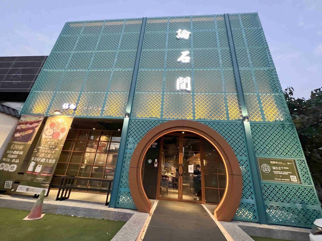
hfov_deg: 106.2
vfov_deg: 89.9
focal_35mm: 13
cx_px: 161
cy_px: 120
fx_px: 121
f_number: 1.8
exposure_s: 1/60
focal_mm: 1.57
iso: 800
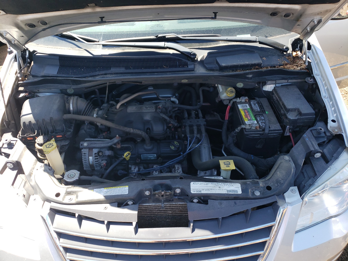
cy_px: 130
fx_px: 261
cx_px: 174
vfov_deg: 53.1
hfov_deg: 67.3
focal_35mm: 26
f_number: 1.5
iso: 50
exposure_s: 1/455
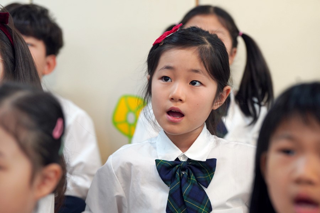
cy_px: 106
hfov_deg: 19.3
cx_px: 160
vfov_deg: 12.9
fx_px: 942
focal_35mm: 106
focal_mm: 106
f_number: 4
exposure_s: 1/160
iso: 1000
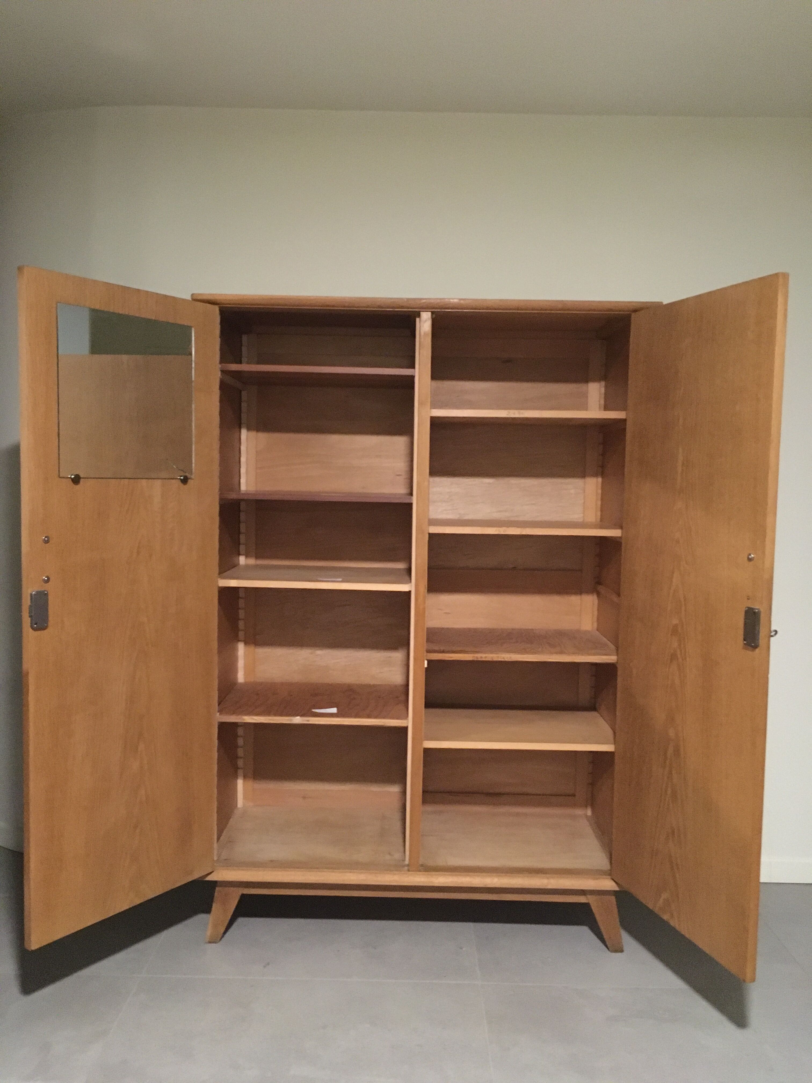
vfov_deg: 61.7
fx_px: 907
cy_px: 542
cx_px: 406
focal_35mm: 29
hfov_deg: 48.2
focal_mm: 4.15
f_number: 2.2
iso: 640
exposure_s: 1/17
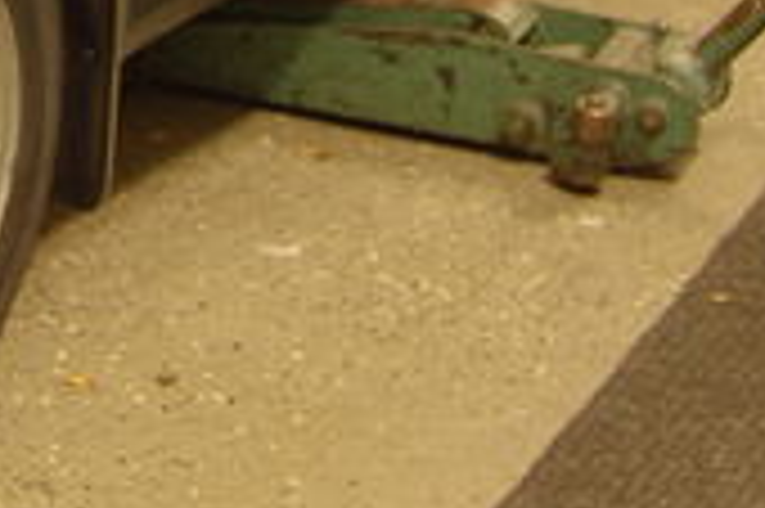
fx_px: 2632
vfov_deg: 10.5
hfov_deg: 15.5
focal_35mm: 124
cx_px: -306
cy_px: -360
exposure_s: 1/5
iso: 200
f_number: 4.5
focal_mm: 22
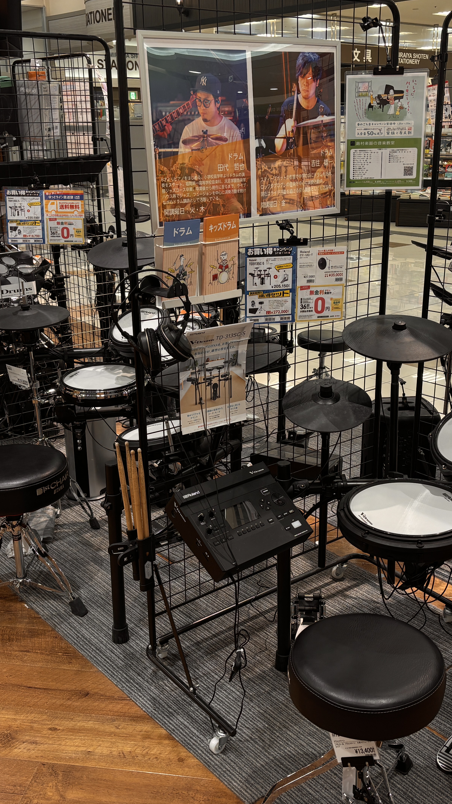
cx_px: 248
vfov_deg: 52.8
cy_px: 403
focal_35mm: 38
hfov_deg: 31.2
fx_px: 810
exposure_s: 1/120
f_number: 1.6
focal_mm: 5.96
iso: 64
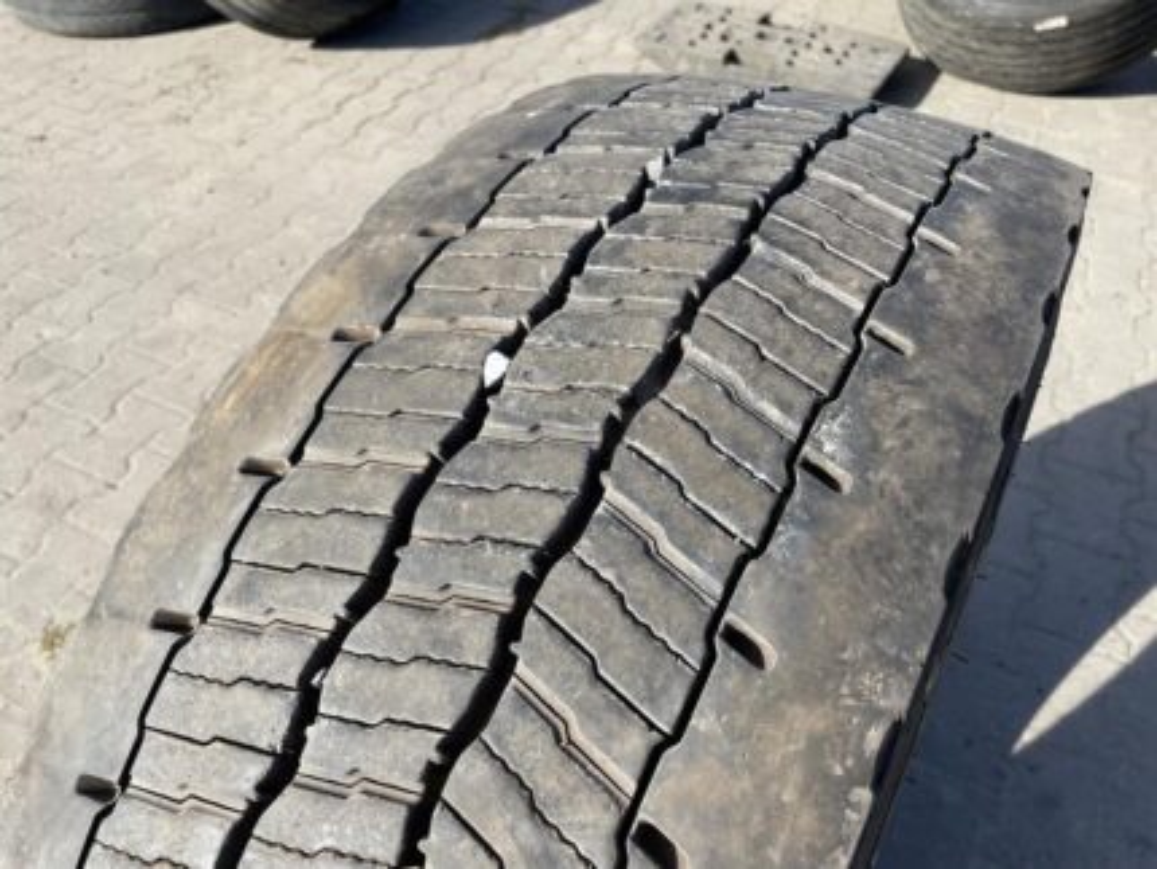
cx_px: 578
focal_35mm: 26
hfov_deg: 67.3
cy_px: 434
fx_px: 870
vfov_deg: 53.1
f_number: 1.6
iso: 32
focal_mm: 4.2
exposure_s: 1/1276
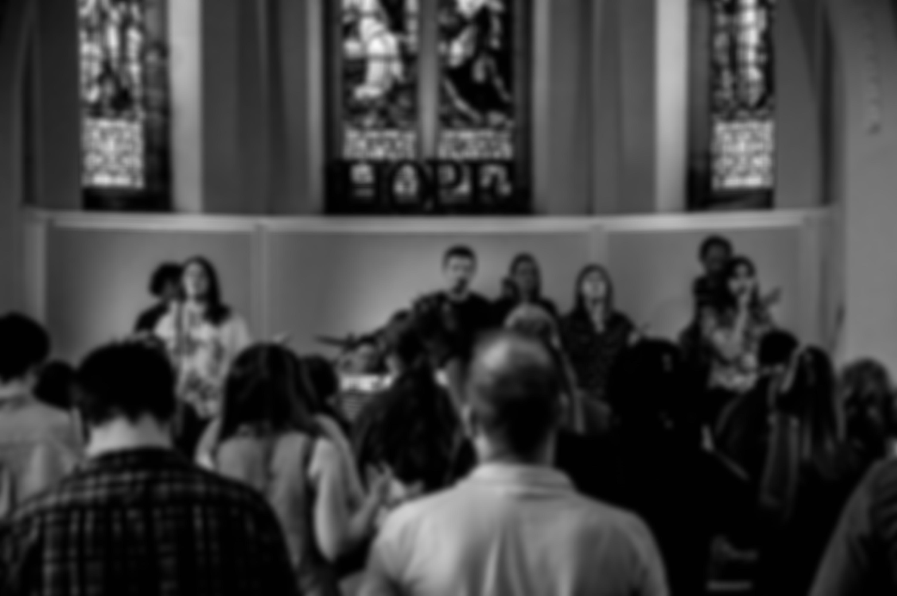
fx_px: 2800
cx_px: 448
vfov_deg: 12.1
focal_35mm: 112
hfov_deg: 18.2
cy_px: 298
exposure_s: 1/200
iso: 800
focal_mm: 75
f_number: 5.3
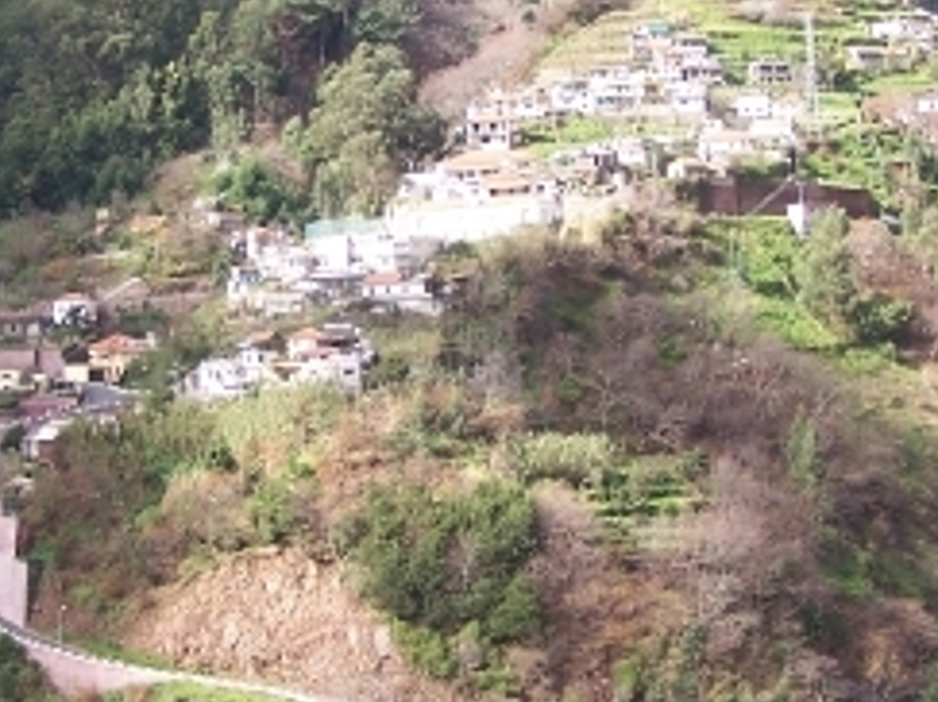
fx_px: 2546
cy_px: 270
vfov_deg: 15.7
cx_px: 363
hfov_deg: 20.8
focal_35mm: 94
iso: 80
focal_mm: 6.3
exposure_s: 1/320
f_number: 2.8
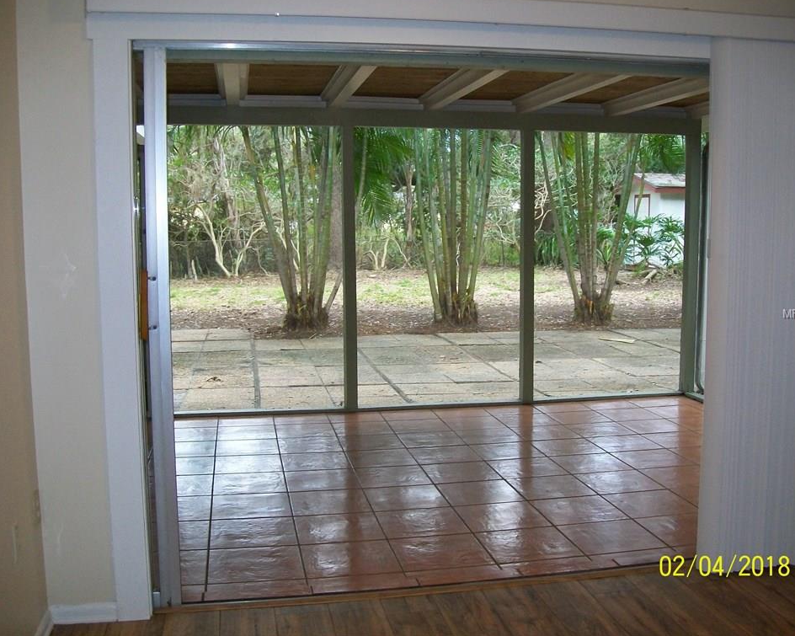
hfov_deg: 50.3
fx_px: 847
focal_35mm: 36
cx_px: 403
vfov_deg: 41.1
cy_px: 314
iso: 160
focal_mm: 6.1
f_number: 2.7
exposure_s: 1/60
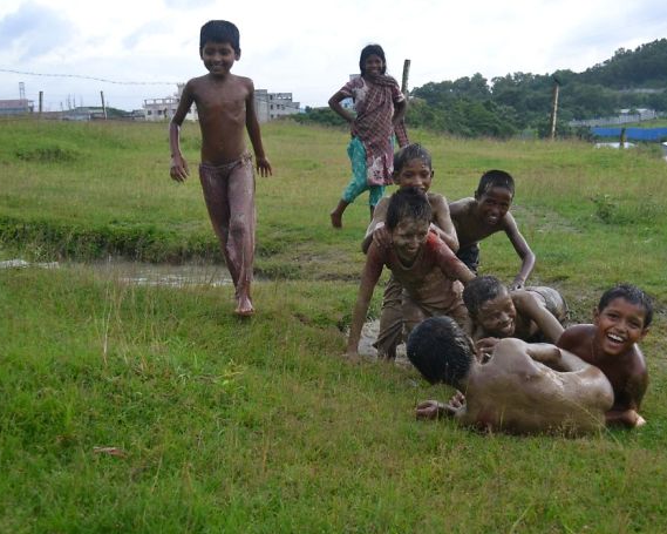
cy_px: 272
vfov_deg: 33.4
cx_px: 373
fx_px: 888
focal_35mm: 45
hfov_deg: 41.1
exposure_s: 1/500
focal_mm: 26
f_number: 4.2
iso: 640
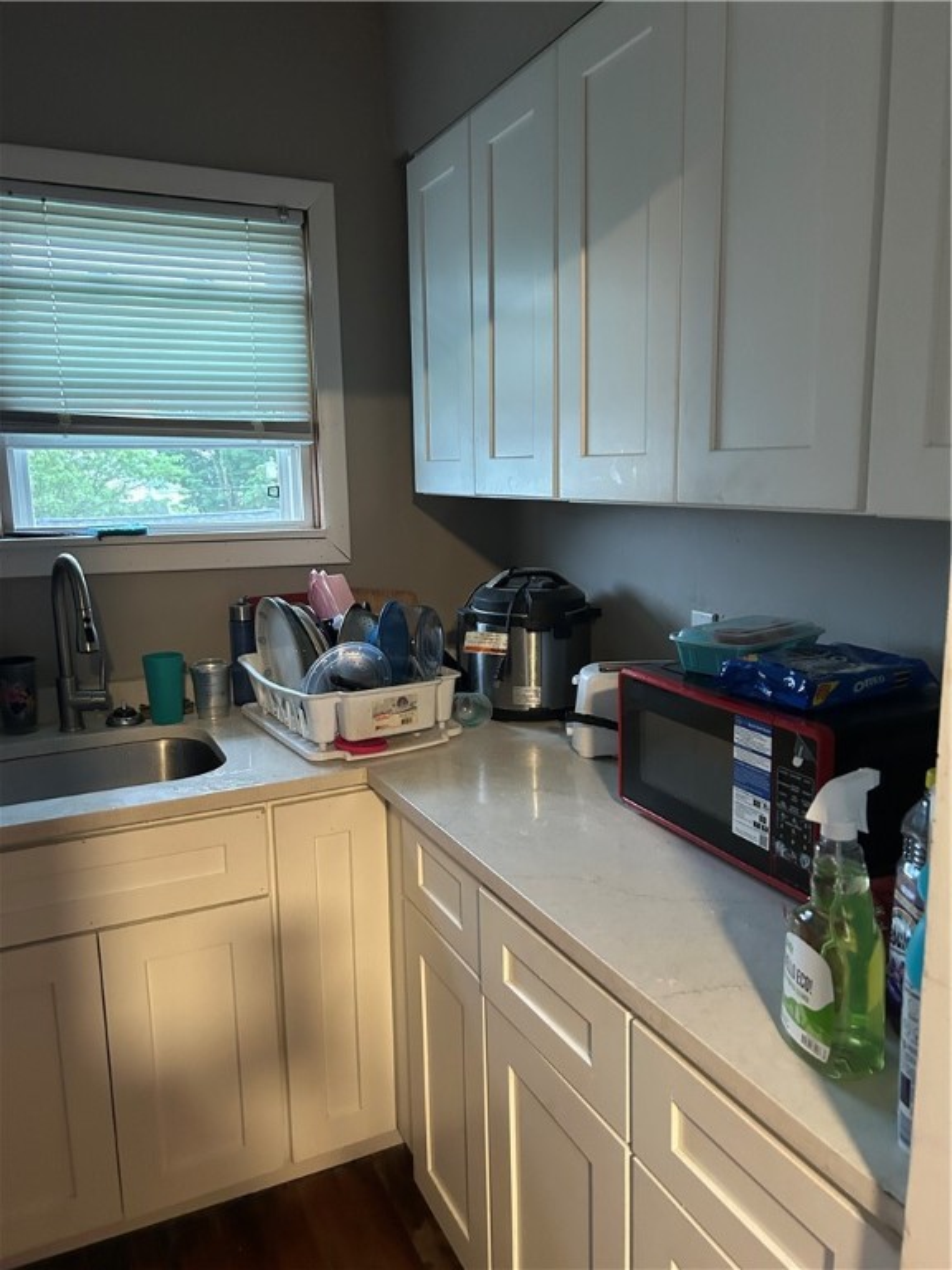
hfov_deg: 53.1
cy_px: 635
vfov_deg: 67.3
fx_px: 953
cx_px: 476
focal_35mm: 26
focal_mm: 5.7
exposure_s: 1/40
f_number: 1.5
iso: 400
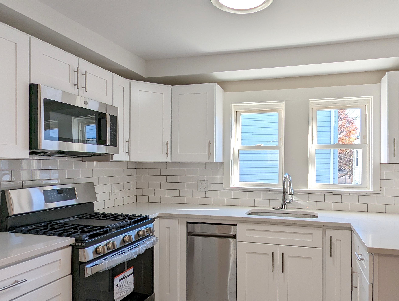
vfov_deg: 54.9
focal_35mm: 25
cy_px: 163
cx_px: 230
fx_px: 289
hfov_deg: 68.9
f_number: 2.2
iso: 51
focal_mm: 2.35
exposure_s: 1/201
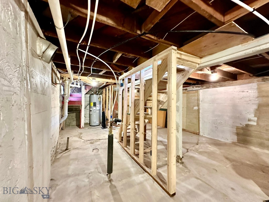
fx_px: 109
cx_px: 134
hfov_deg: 102.1
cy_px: 101
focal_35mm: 14
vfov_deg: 85.7
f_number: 2.2
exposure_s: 1/60
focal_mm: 2.22
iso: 640
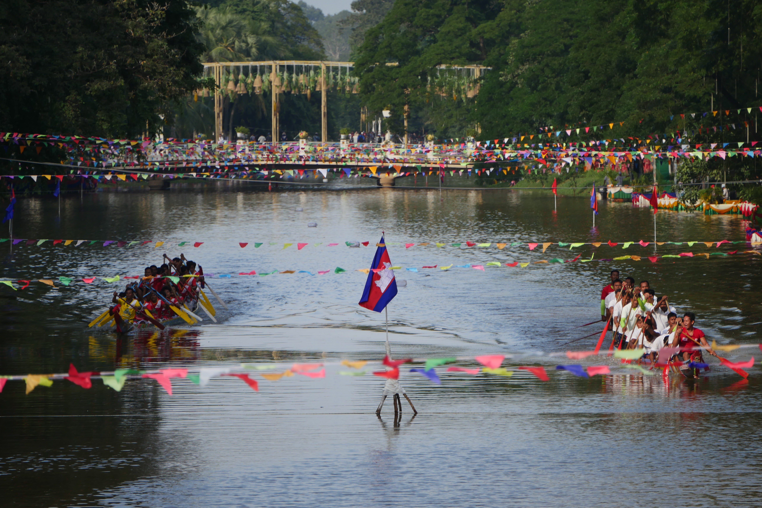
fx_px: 6582
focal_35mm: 311
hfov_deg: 6.6
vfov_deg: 4.4
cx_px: 381
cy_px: 254
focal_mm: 150
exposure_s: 1/500
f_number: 5.6
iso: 200
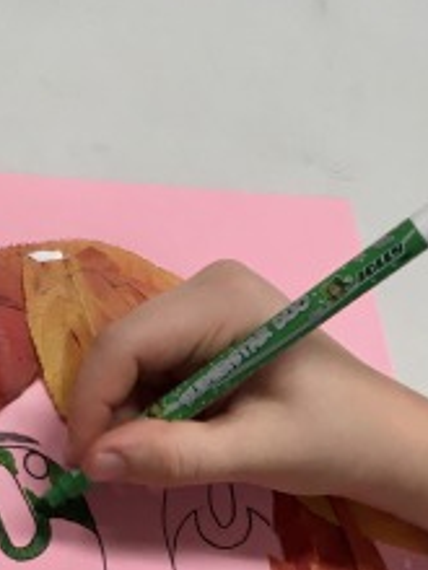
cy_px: 567
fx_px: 1566
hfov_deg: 15.4
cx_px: 34
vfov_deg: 20.0
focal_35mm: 95
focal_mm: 4.15
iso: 32
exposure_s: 1/33
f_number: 2.2
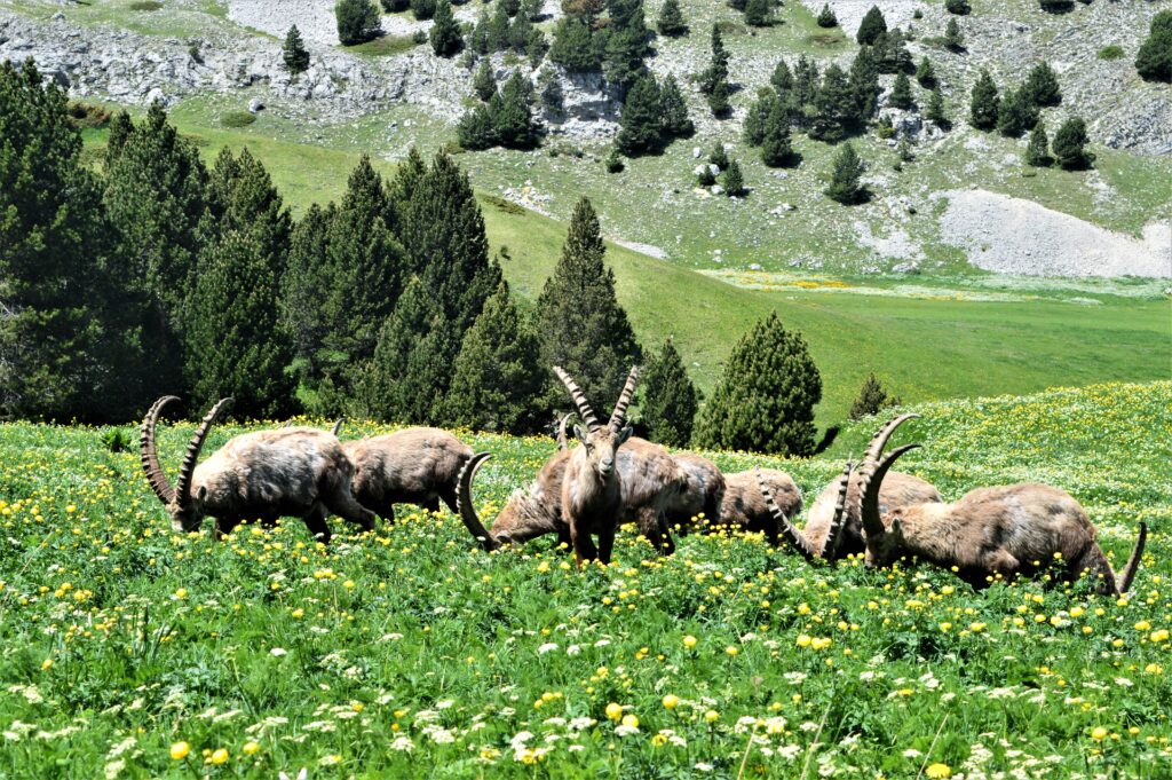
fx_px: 2537
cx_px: 586
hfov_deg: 26.0
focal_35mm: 78
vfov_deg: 17.5
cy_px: 390
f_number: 11
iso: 400
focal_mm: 52
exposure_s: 1/400
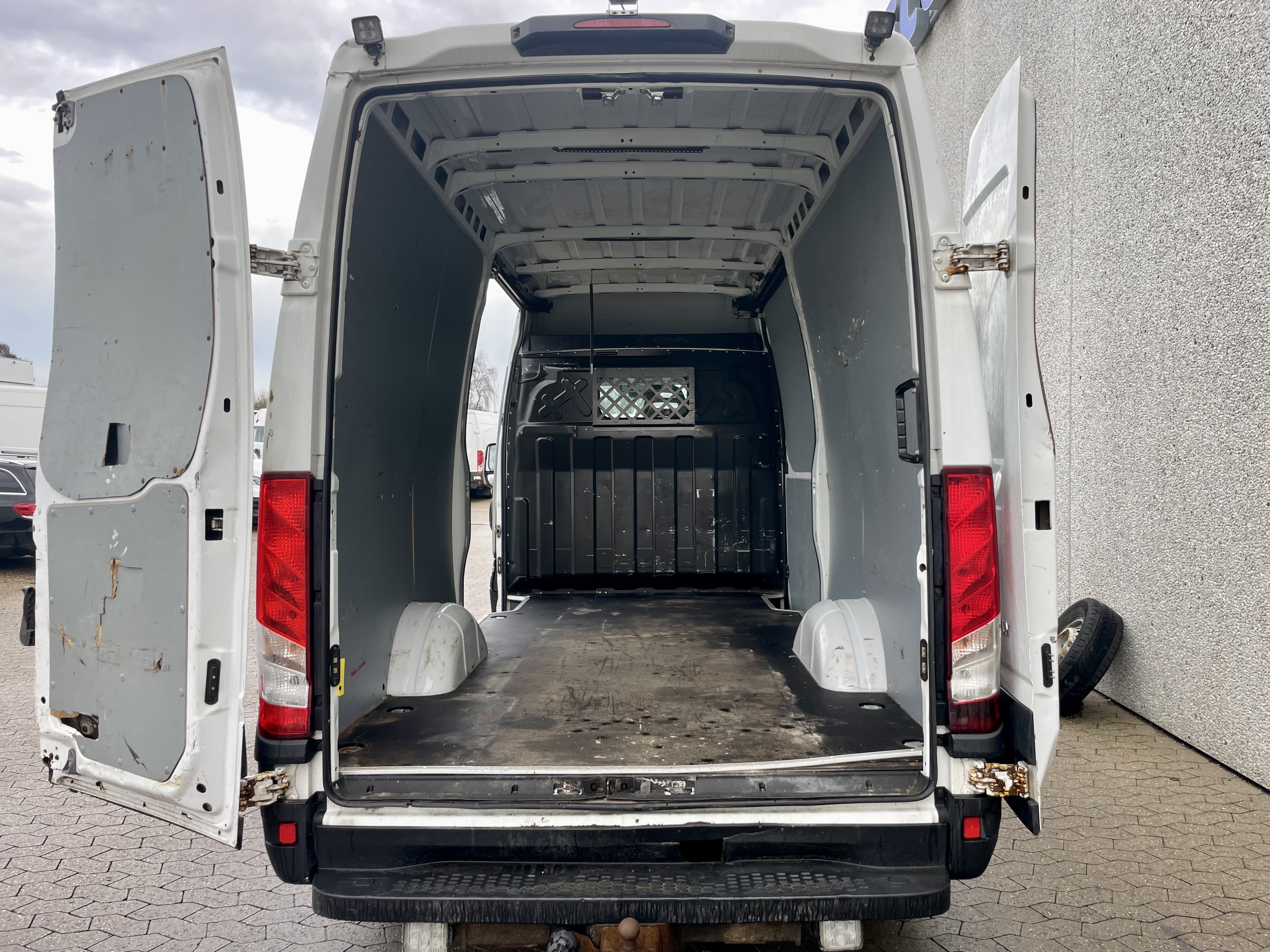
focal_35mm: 26
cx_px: 635
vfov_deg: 53.1
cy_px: 476
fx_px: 954
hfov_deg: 67.3
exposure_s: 1/121
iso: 50
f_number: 1.6
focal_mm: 4.2
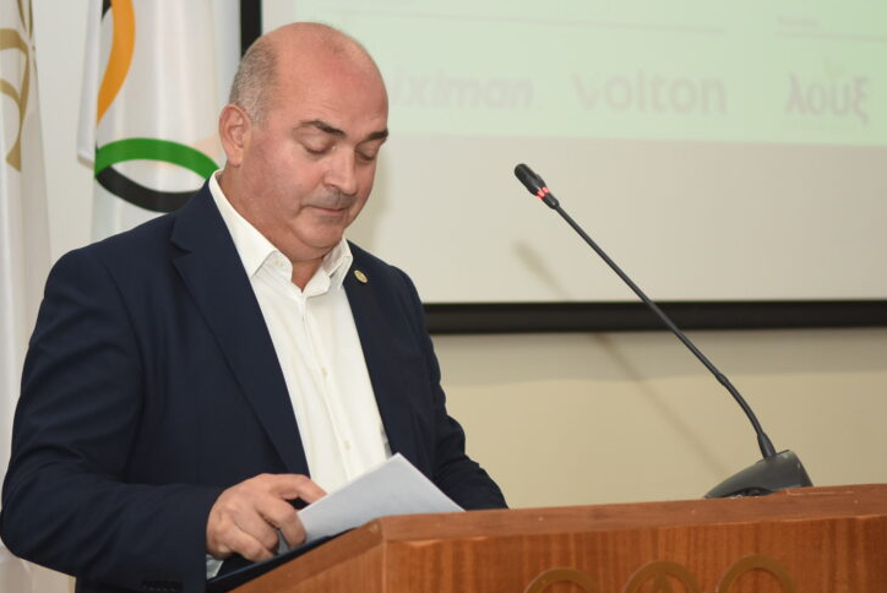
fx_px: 2878
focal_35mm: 117
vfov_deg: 11.8
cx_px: 430
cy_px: 284
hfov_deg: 17.5
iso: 500
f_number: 2.8
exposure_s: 1/250
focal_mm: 55
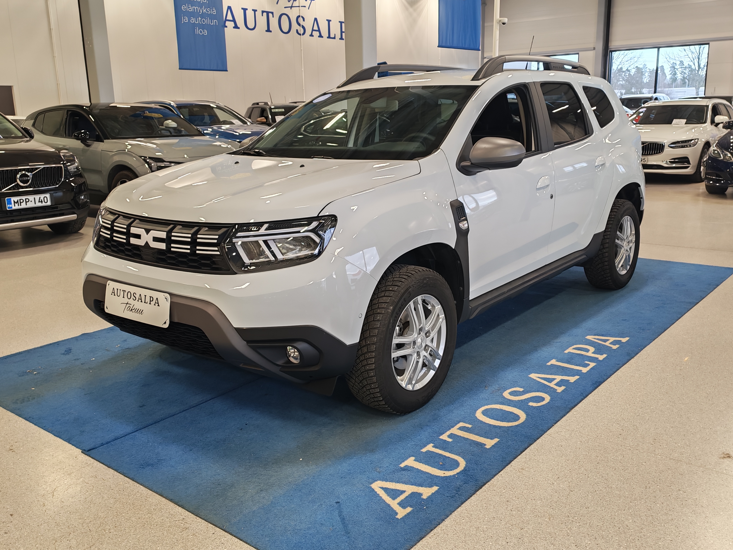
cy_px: 275
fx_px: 699
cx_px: 366
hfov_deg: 55.4
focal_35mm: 33
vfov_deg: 42.9
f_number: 1.9
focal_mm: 6.12
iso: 200
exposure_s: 1/100
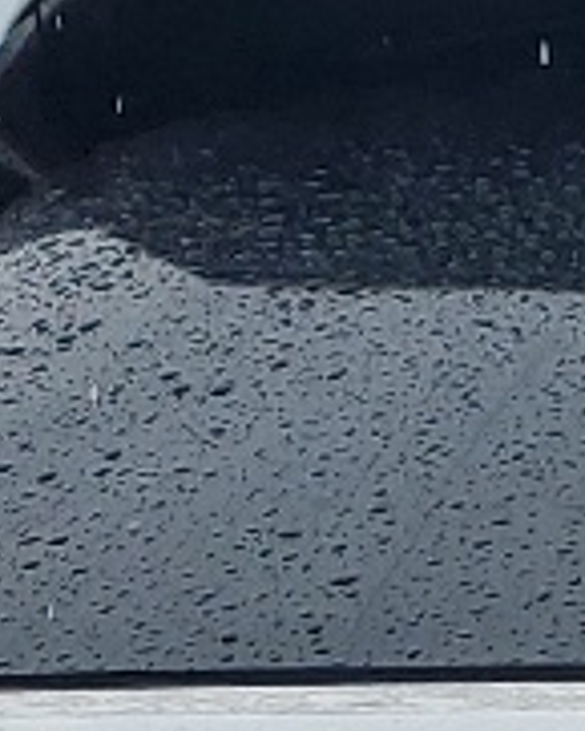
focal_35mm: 224
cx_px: 1392
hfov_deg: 6.6
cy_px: 1607
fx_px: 4844
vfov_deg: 8.1
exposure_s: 1/1667
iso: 50
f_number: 1.5
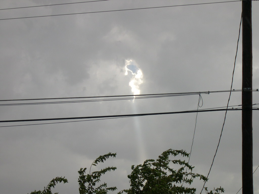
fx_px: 853
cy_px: 97
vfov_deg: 13.0
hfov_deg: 17.3
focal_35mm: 114
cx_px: 130
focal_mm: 24
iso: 100
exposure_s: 1/472
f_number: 4.9
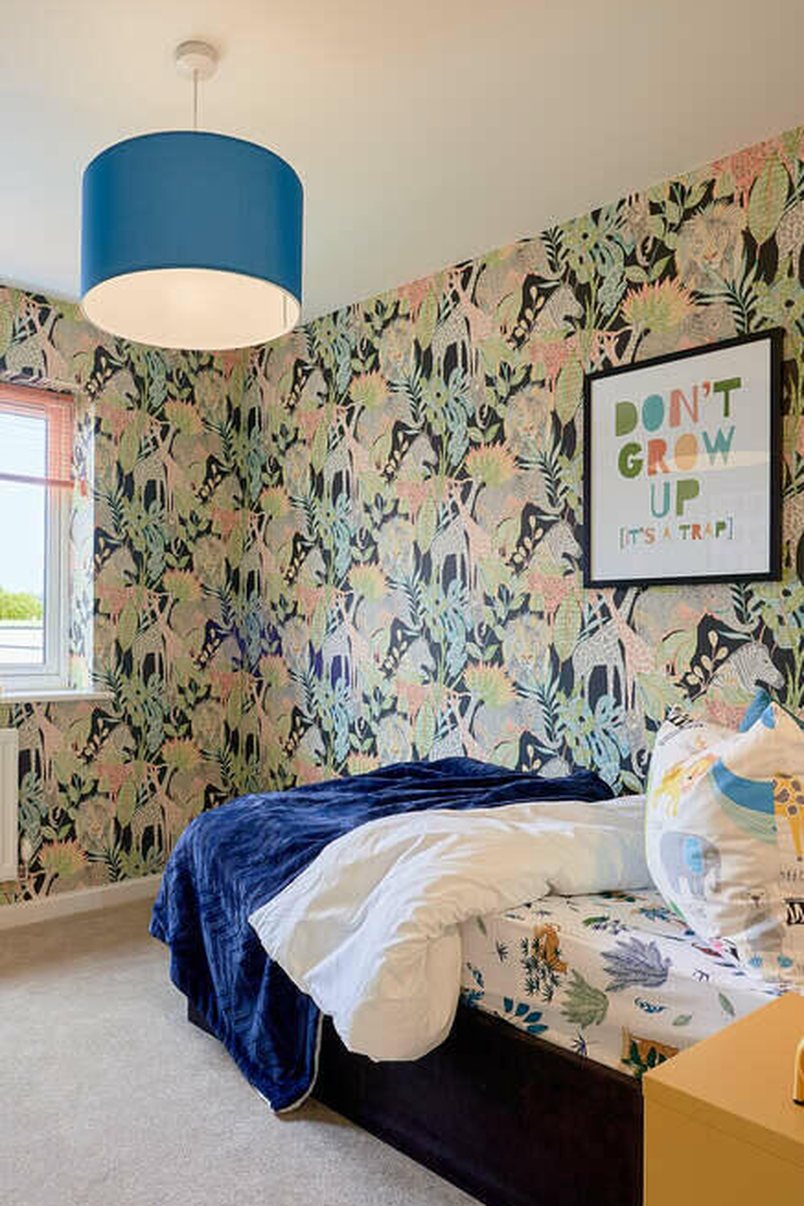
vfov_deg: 71.5
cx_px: 294
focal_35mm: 25
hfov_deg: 50.7
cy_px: 623
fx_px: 837
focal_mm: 16
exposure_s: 1/4
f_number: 11
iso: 100
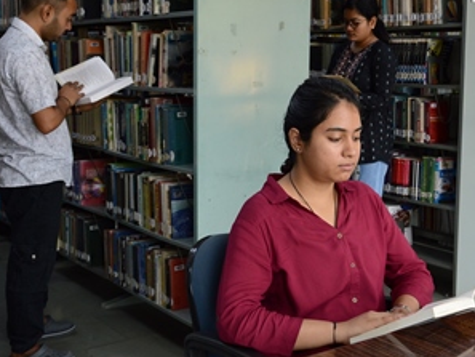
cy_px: 155
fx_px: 751
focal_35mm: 55
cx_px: 289
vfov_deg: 26.7
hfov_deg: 34.9
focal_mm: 25
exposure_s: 1/125
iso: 800
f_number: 5.6
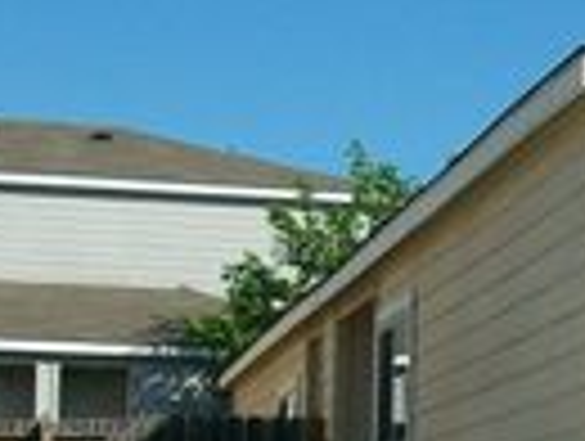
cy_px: 515
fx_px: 2726
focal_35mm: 161
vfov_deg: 9.1
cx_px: 950
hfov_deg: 11.6
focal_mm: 7.1
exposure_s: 1/396
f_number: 6.3
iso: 80
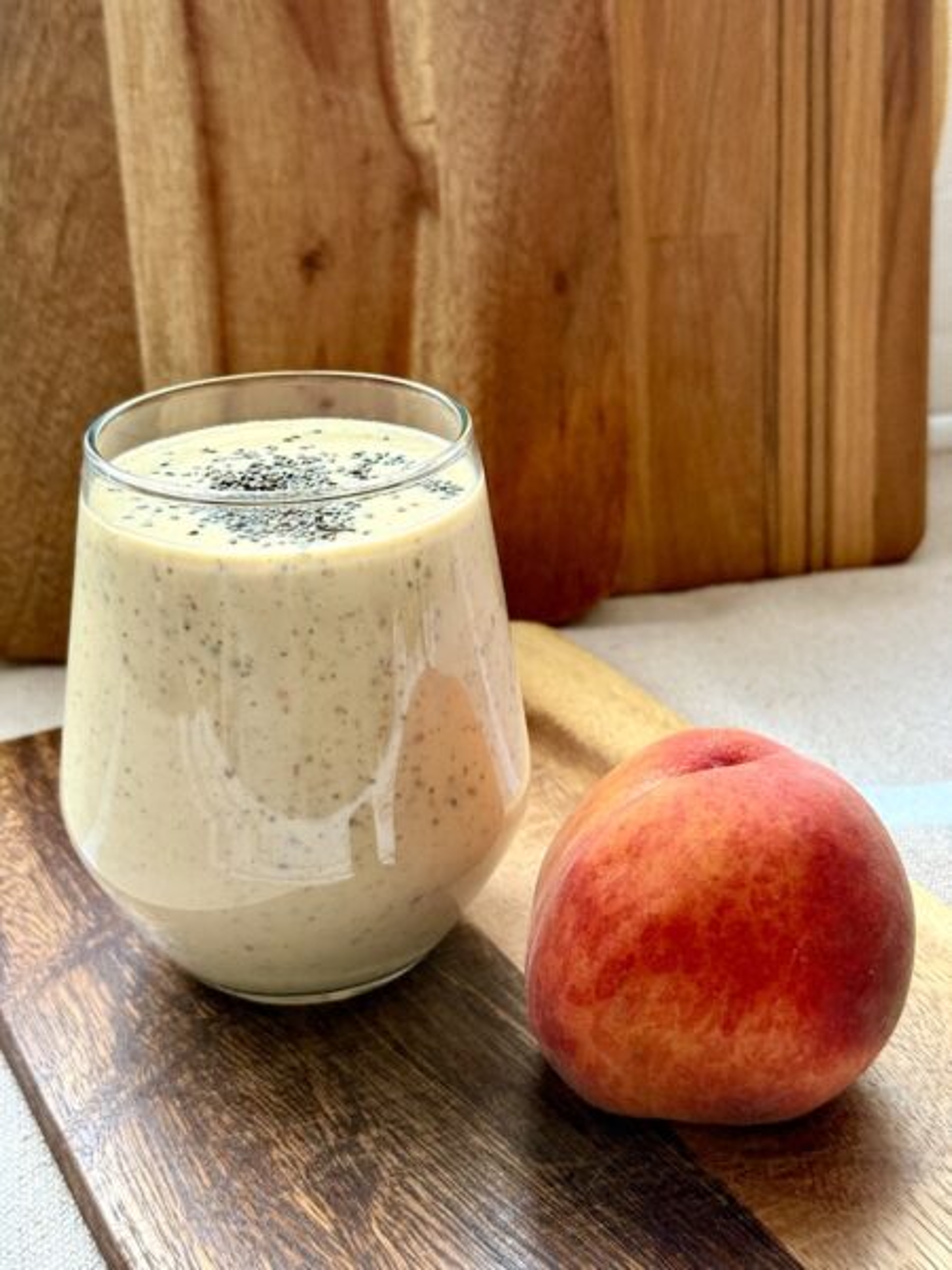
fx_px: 1760
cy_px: 635
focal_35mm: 48
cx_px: 476
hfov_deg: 30.3
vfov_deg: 39.7
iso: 250
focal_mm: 6.76
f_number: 1.78
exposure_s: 1/51
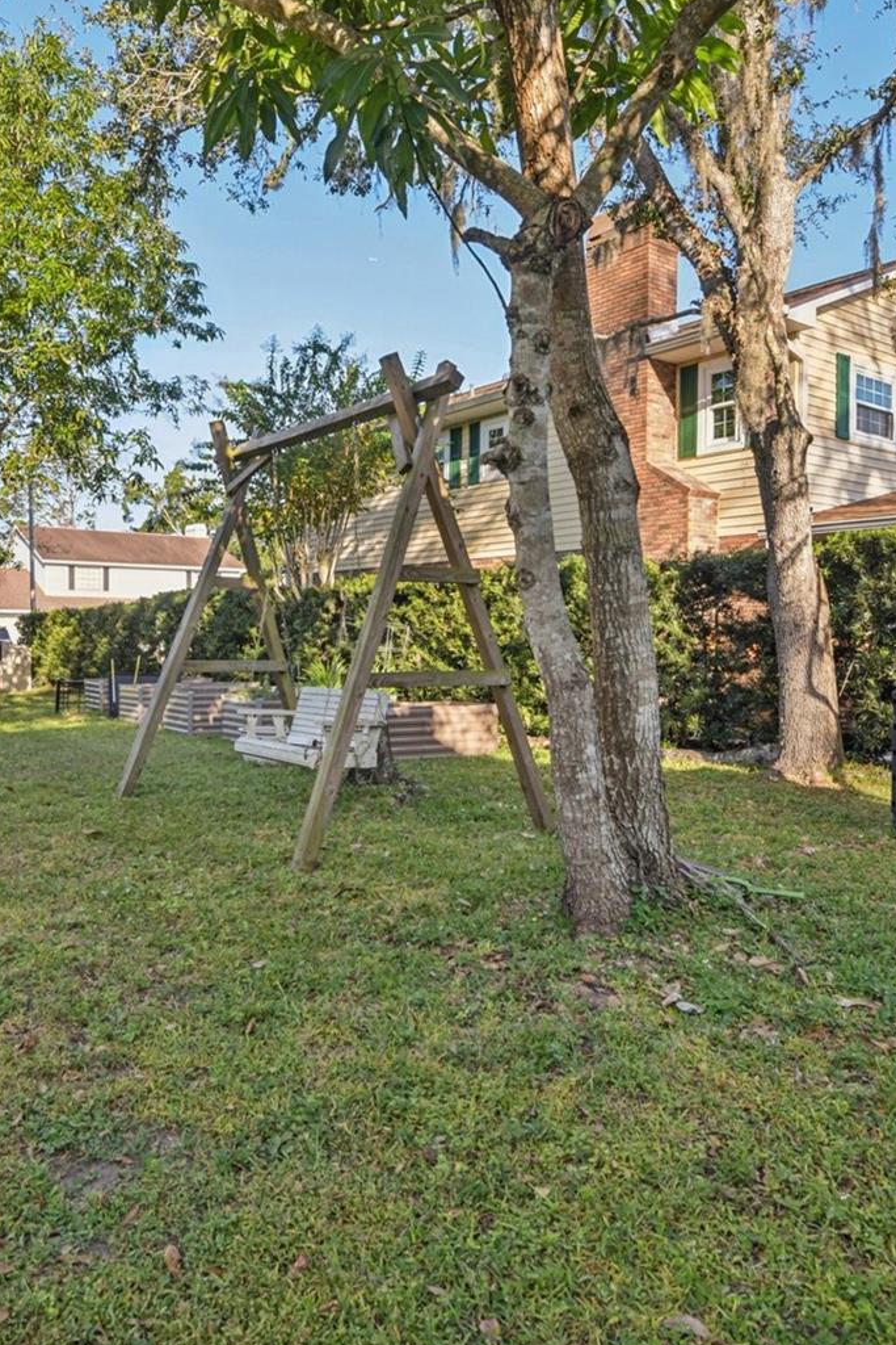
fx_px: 933
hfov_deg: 51.2
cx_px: 396
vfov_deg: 71.5
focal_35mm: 25
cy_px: 653
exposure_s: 1/160
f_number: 8
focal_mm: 16
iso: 400
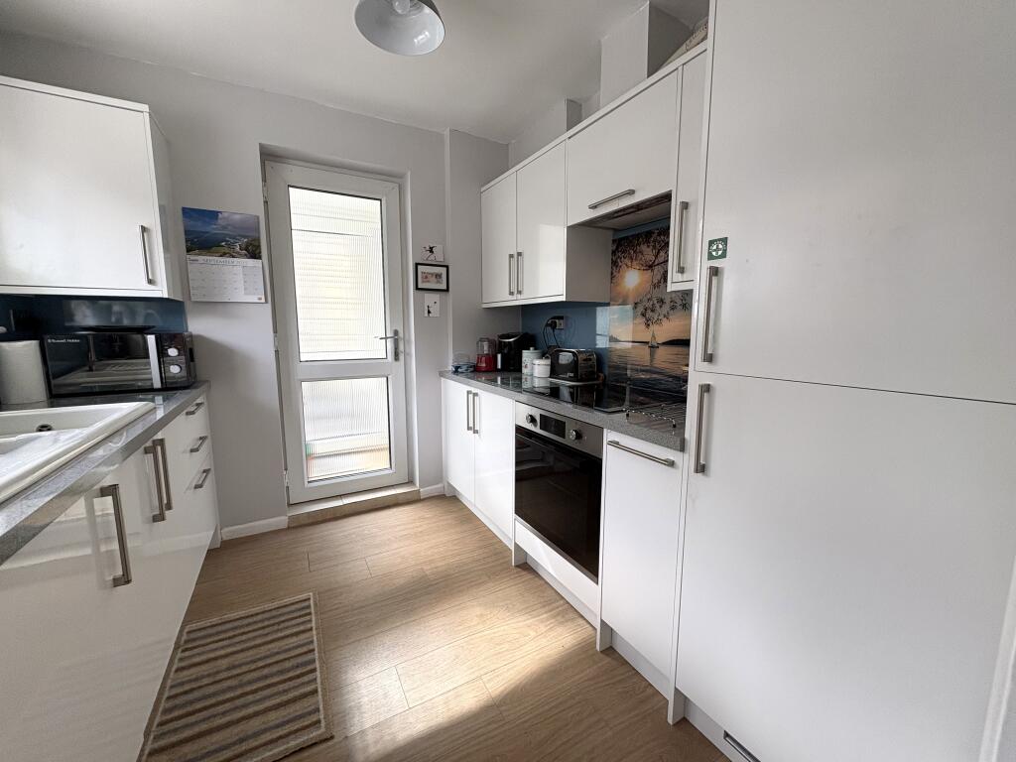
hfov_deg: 102.1
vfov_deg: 85.7
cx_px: 508
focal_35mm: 14
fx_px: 411
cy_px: 381
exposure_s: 1/99
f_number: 2.2
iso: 80
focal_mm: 2.22
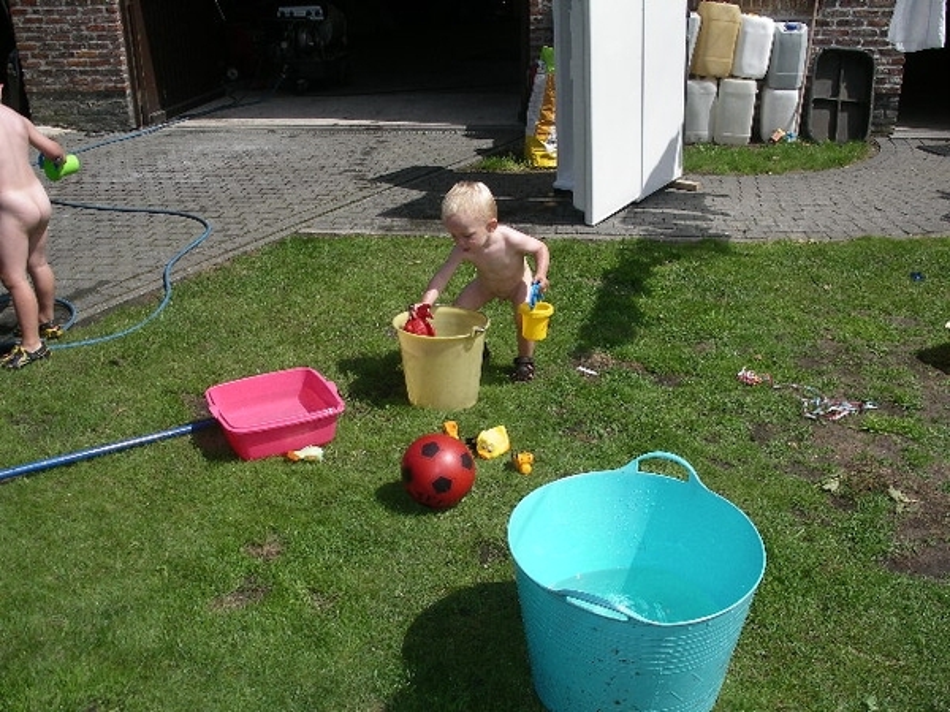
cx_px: 475
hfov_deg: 50.1
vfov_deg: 38.7
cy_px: 356
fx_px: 1015
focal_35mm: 37
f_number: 3.5
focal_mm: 7.8
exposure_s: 1/1000
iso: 80
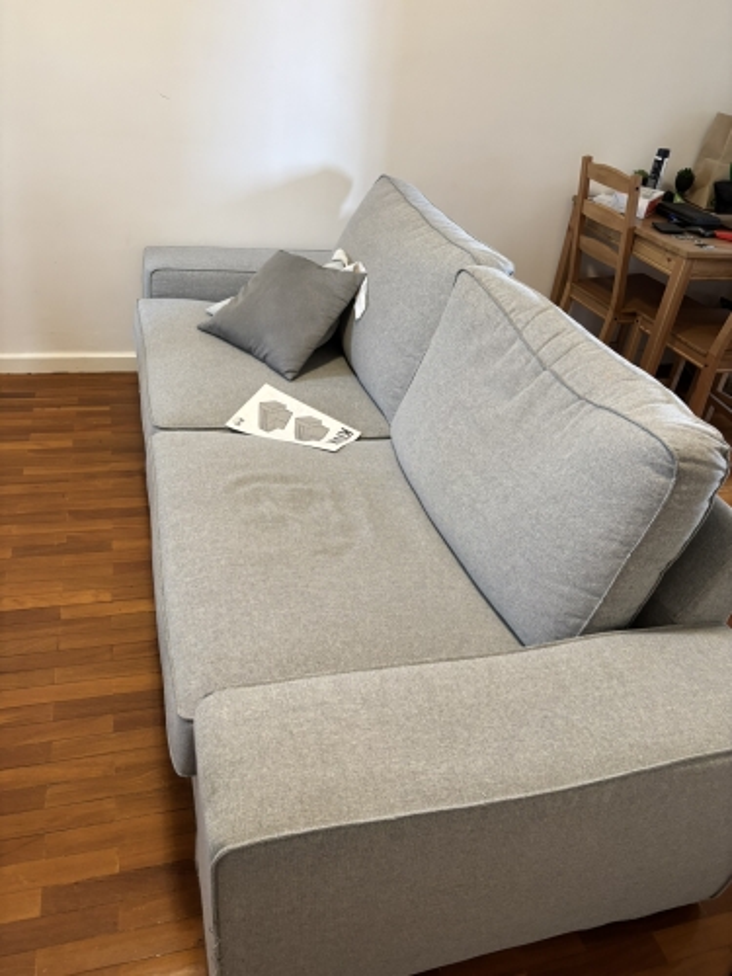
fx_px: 733
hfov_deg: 53.1
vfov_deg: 67.3
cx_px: 366
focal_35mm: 26
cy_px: 488
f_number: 1.6
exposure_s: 1/50
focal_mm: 5.96
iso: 200
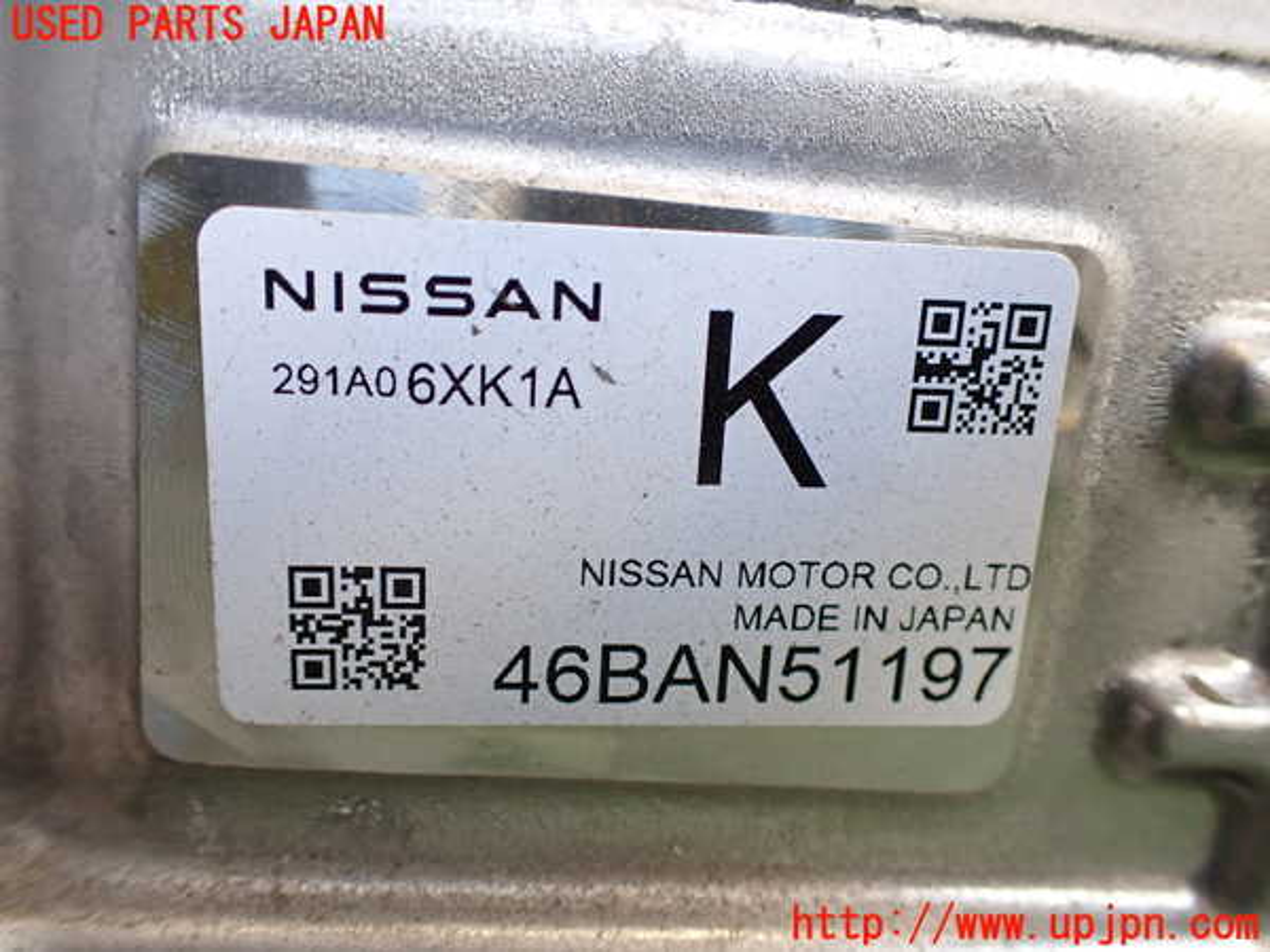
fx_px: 1101
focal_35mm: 30
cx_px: 635
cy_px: 476
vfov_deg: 46.8
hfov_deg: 60.0
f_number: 2.3
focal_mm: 5.4
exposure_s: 1/125
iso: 320
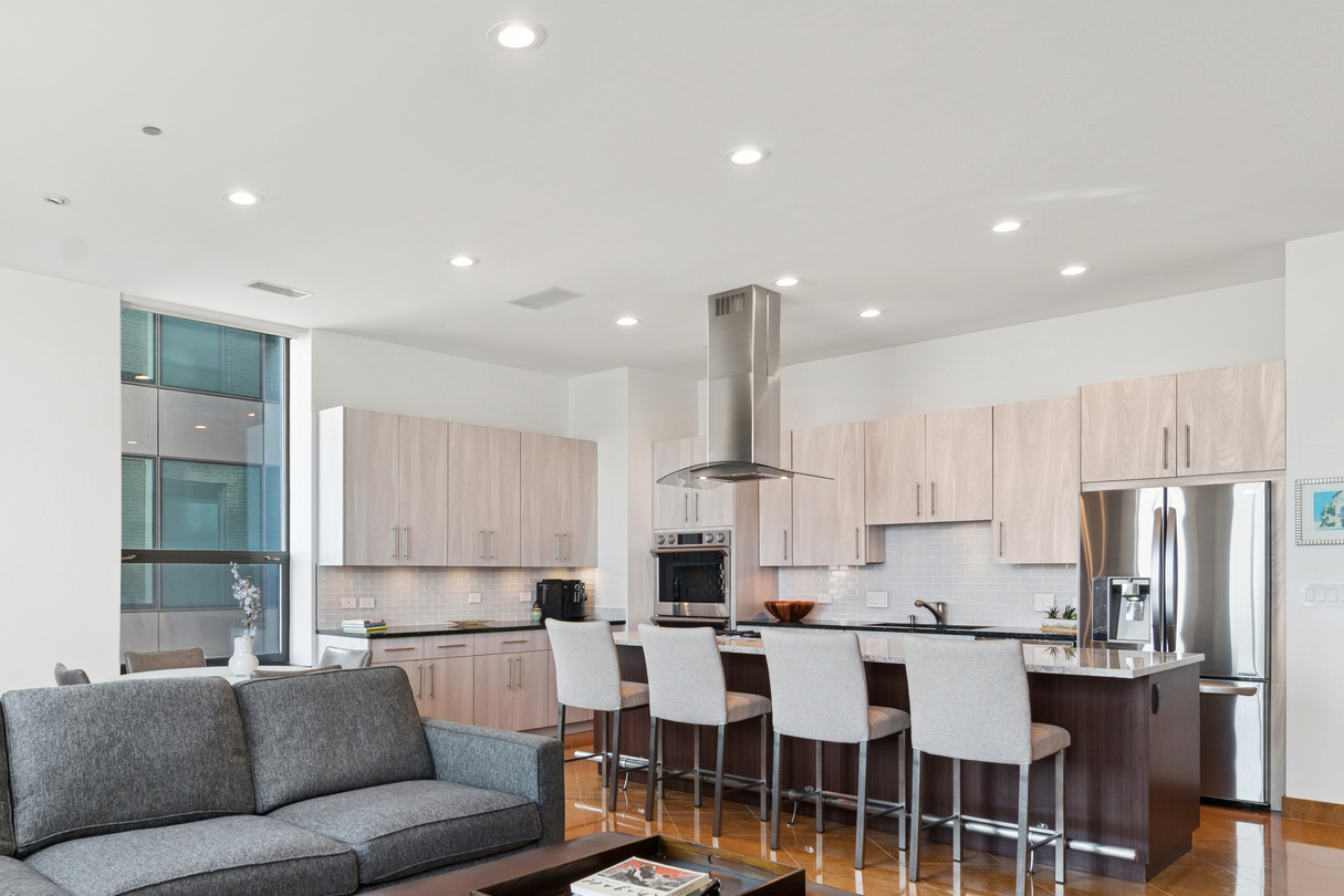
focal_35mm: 24
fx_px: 896
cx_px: 506
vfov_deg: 52.3
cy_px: 586
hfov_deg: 72.5
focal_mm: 12
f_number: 8
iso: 200
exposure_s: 1/15
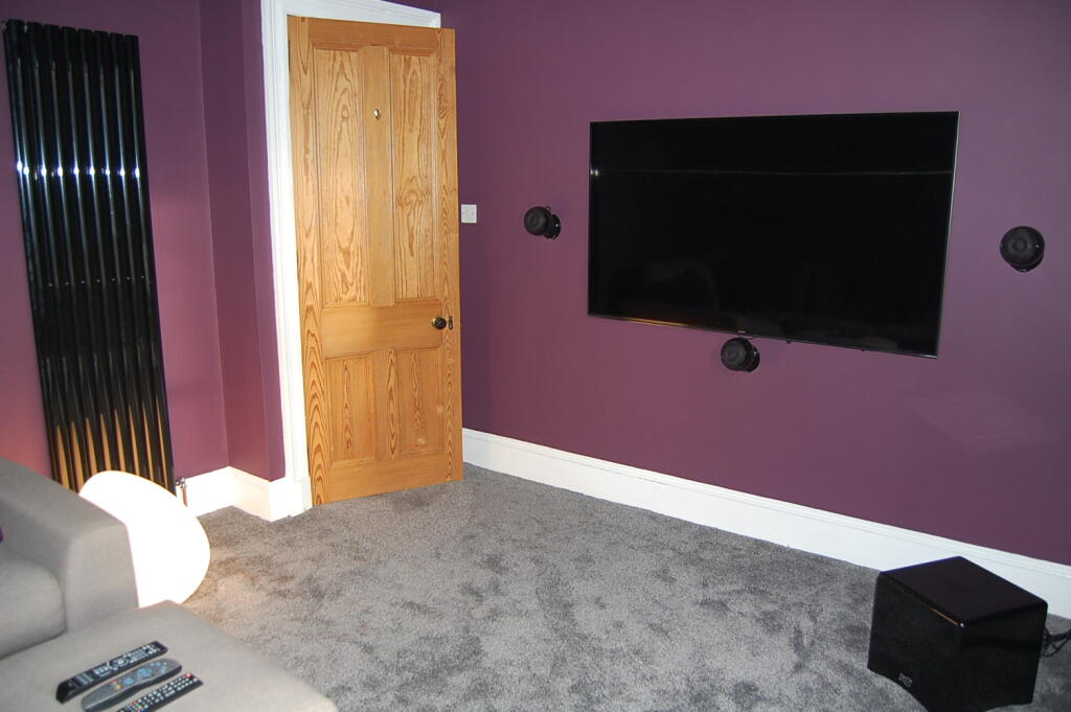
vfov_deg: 47.9
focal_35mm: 27
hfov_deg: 67.4
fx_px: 803
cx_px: 536
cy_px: 356
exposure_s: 1/60
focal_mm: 18
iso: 400
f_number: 3.5
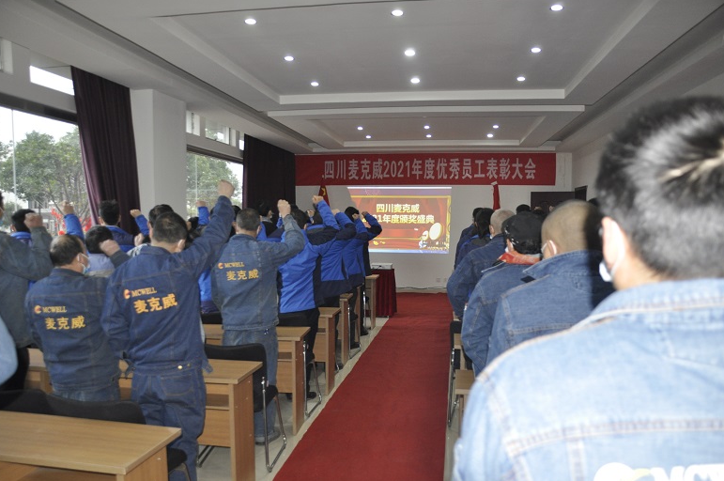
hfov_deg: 65.5
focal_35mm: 28
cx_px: 362
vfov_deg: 46.3
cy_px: 246
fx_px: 562
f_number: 3.5
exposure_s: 1/60
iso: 800
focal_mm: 18
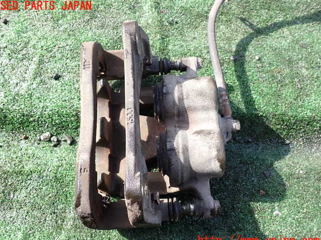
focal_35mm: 31
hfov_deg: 58.4
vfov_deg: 45.4
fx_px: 287
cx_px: 157
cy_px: 124
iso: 100
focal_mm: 5.4
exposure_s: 1/200
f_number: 3.2
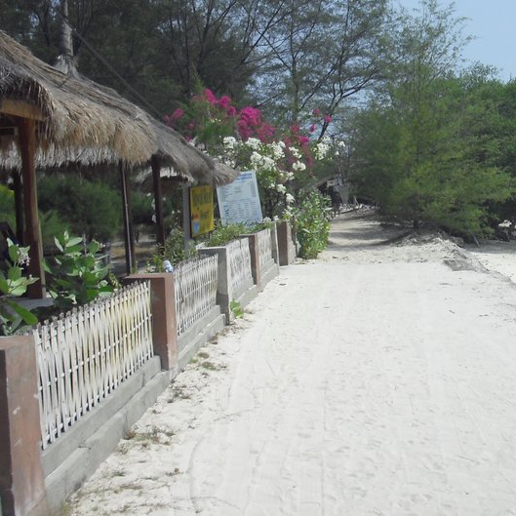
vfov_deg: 26.3
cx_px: 405
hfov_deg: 26.1
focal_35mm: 65
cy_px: 156
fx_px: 1096
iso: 100
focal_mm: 6.2
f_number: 8
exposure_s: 1/400
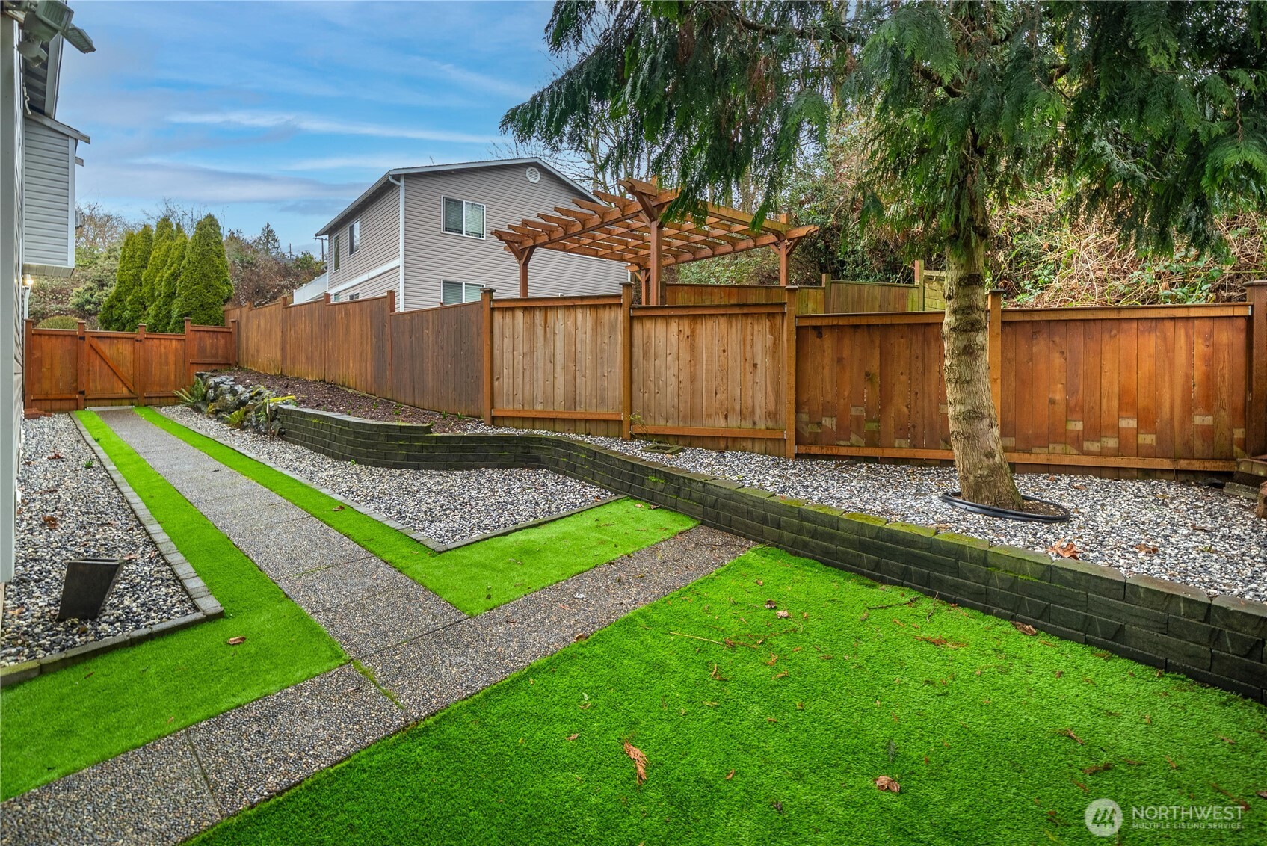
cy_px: 423
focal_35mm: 14
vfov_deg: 81.3
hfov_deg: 104.2
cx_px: 634
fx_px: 493
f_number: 7.1
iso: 250
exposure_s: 1/30
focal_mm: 14
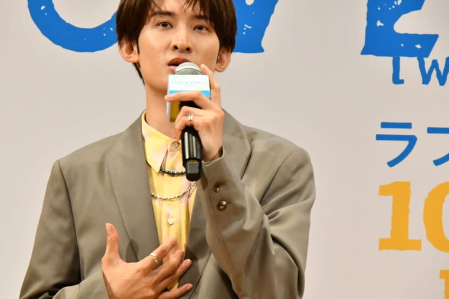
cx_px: 182
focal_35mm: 324
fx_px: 4036
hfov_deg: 6.4
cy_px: 134
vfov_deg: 4.2
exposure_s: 1/250
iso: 4000
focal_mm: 175
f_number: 9
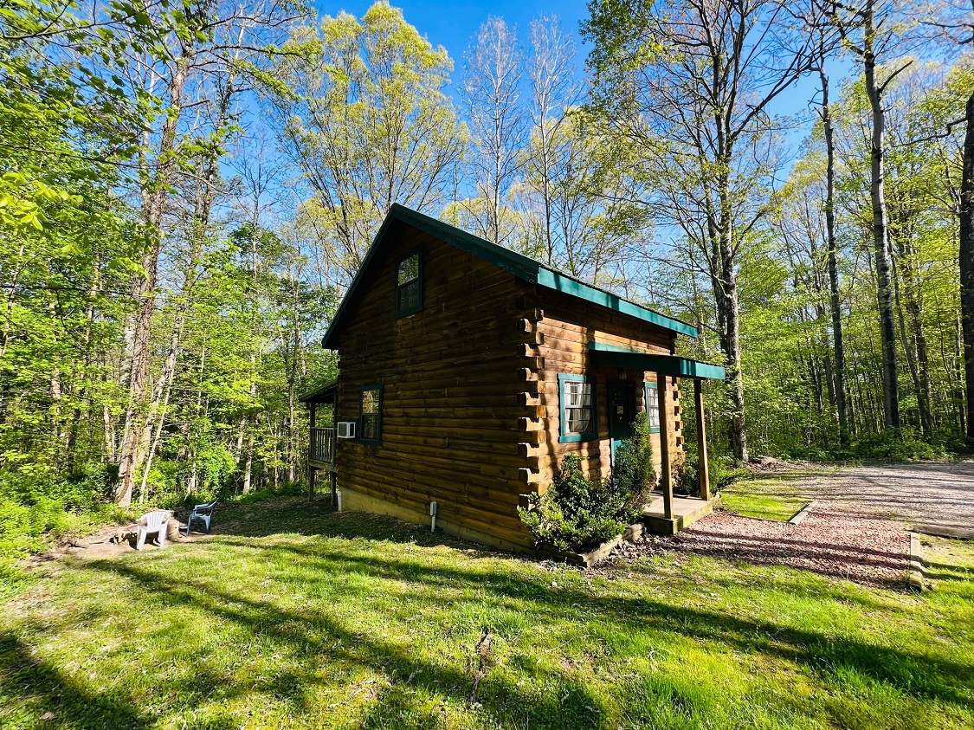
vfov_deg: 89.9
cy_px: 365
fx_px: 366
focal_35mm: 13
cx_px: 487
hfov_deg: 106.2
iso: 32
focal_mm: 1.57
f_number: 1.8
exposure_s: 1/245
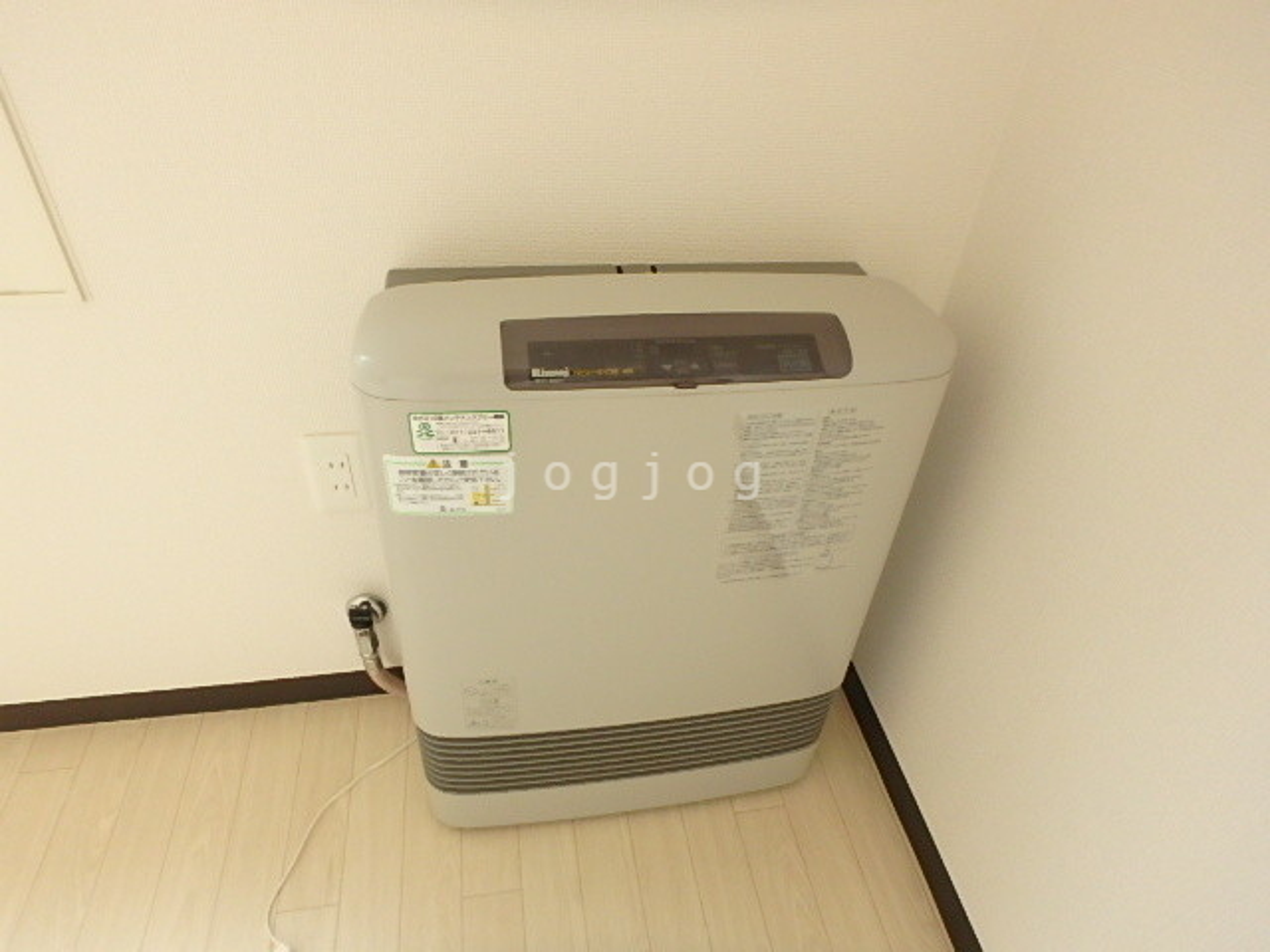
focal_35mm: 21
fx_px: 770
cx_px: 635
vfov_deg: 63.4
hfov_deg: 79.0
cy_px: 476
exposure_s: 1/30
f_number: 3.5
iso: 500
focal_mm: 3.7
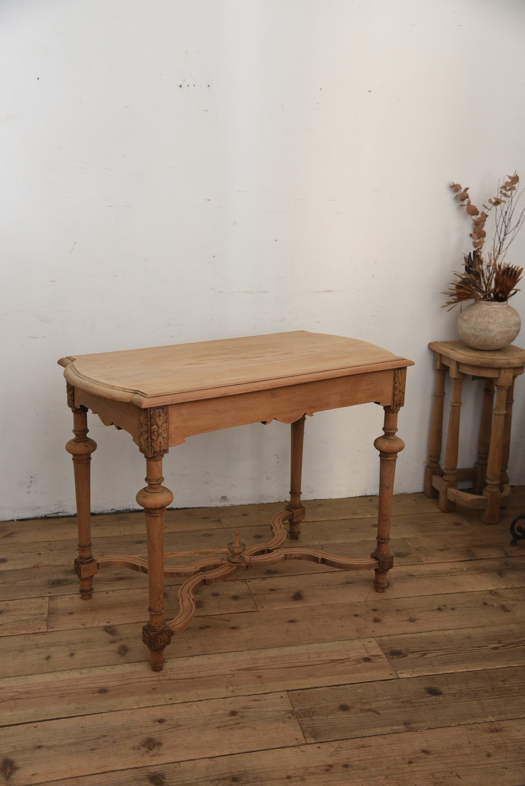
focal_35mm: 38
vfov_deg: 50.7
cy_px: 393
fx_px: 830
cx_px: 262
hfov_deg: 35.1
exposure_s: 1/40
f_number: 4.5
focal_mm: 38
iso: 1400
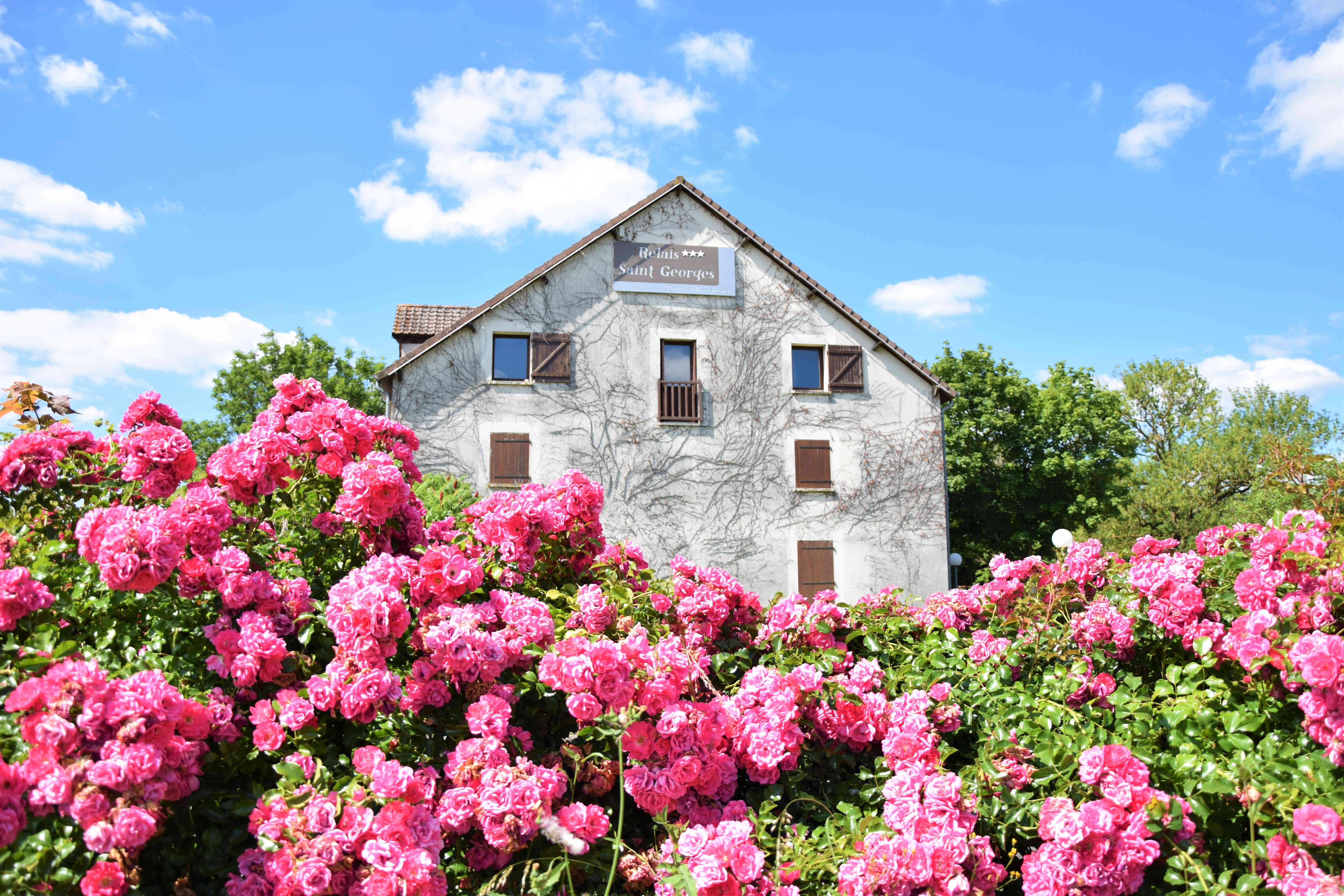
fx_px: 1008
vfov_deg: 47.9
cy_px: 448
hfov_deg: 67.4
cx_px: 672
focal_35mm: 27
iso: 100
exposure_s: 1/500
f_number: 4.5
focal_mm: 18
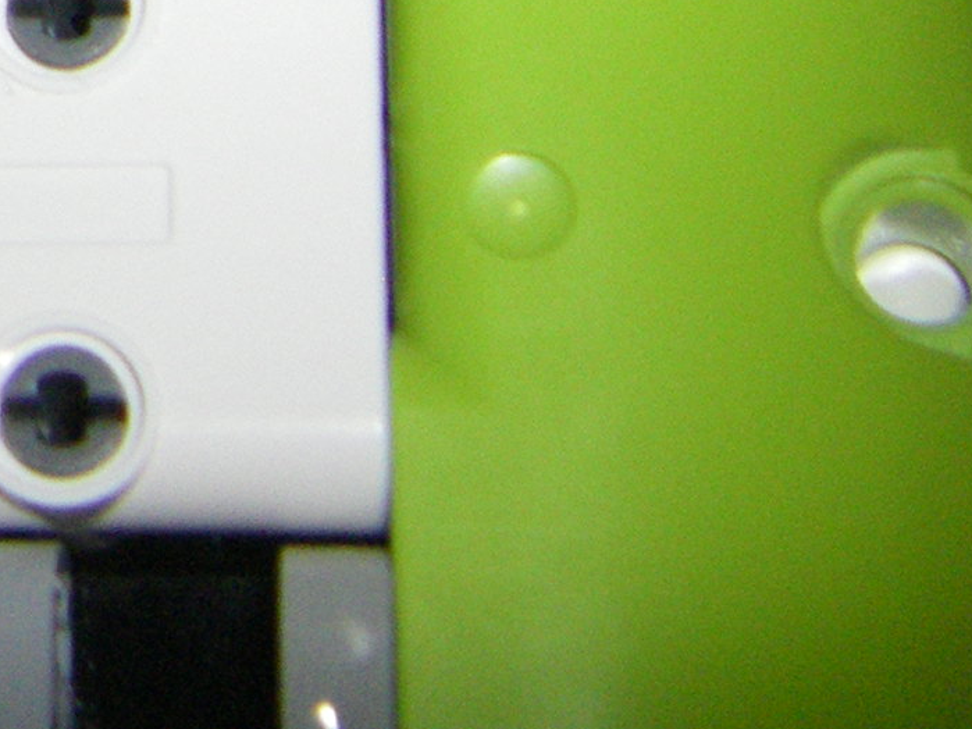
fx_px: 3959
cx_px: -658
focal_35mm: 141
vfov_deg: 10.0
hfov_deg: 12.9
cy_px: -558
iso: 320
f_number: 7
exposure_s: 1/50
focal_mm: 6.3
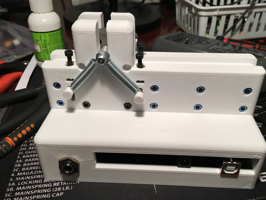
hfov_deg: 55.3
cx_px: 143
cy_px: 101
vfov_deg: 42.9
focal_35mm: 33
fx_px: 254
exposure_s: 1/30
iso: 32
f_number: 2.2
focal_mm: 4.15
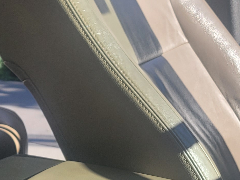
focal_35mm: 107
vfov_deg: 13.7
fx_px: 742
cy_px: 15
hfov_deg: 16.5
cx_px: -134
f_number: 1.8
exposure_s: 1/334
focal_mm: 7
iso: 20
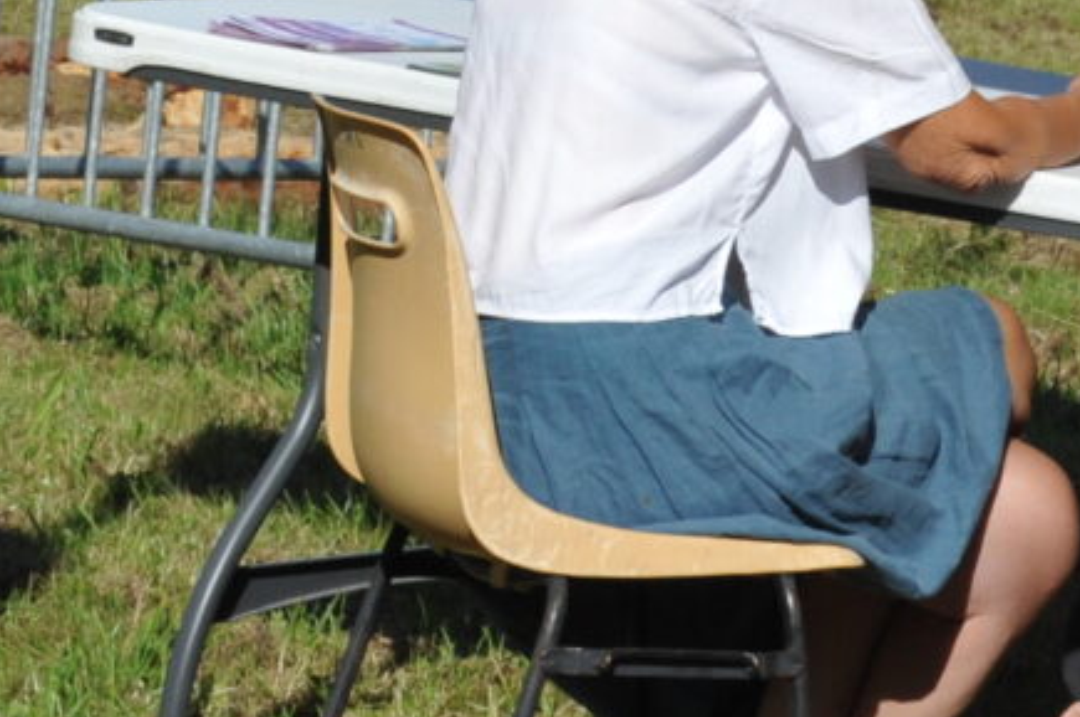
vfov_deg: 5.8
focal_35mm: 230
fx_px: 6892
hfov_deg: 8.9
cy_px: -659
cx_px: 812
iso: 800
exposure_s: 1/1000
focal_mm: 50
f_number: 16
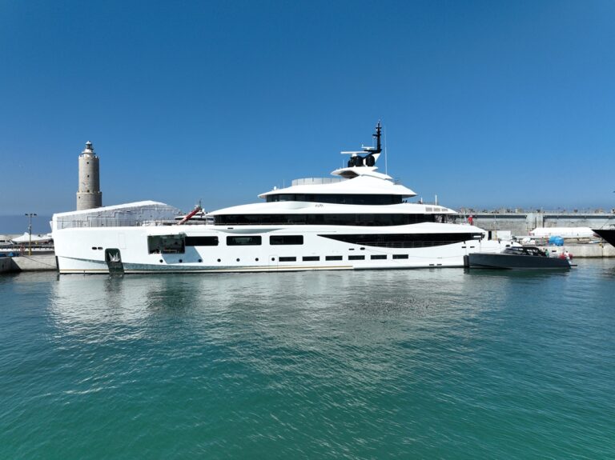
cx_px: 308
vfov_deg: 56.8
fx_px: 426
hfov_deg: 71.6
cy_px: 230
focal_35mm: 24
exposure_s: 1/100
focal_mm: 12.29
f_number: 4
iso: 100
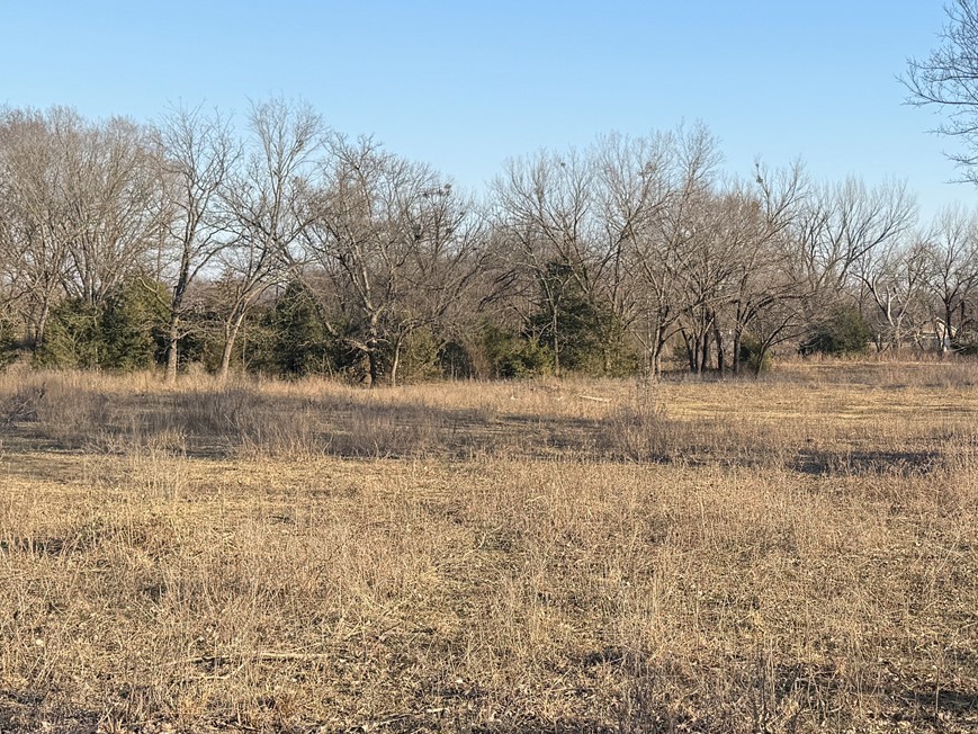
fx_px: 1498
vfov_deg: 27.5
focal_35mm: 53
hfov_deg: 35.3
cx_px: 745
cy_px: 377
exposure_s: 1/2525
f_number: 1.78
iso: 80
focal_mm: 6.76
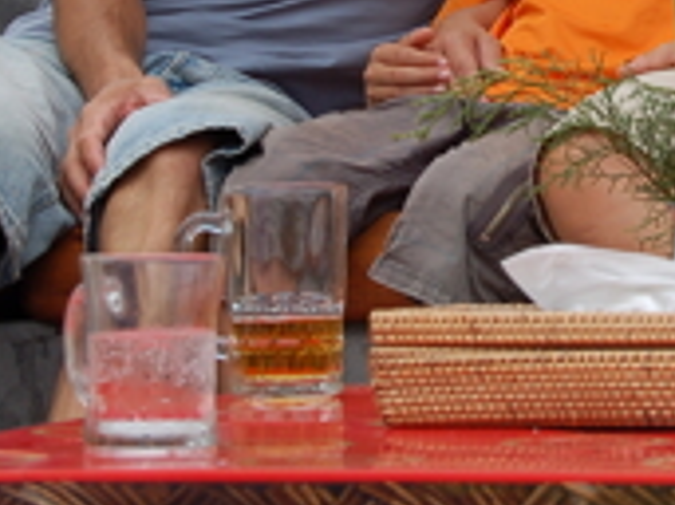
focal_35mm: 163
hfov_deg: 12.1
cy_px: 47
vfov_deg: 9.1
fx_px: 3167
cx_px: 561
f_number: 7.1
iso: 200
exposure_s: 1/200
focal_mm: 35
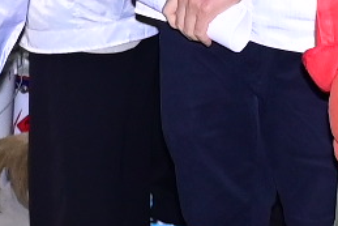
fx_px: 1926
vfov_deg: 6.4
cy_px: -303
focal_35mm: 205
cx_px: 69
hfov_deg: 10.0
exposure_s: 1/160
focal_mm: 18
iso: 1000
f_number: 5
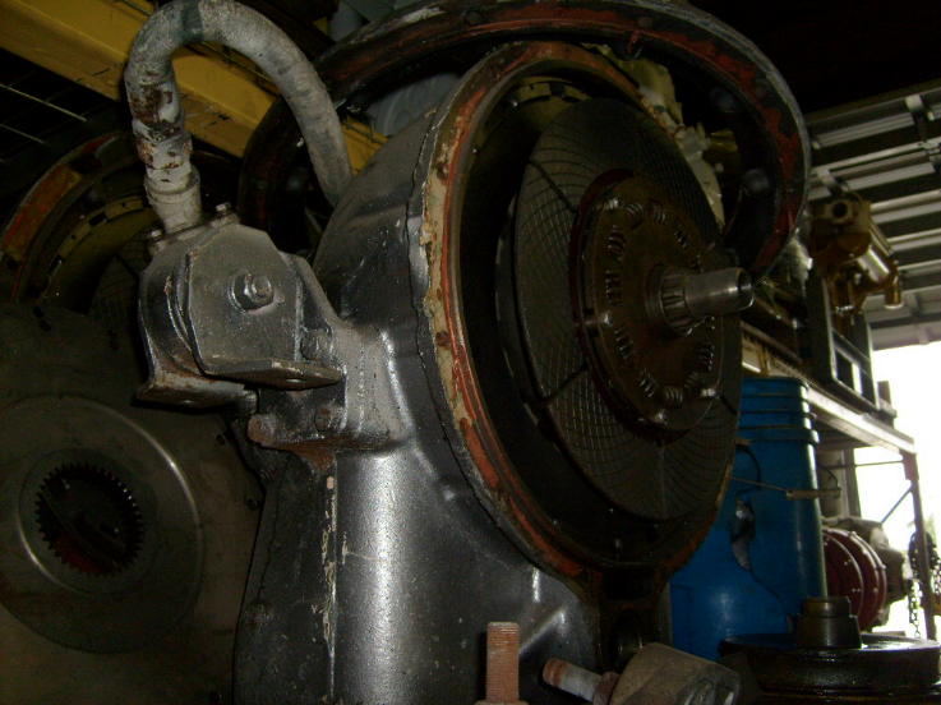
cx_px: 470
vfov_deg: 40.7
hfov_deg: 52.6
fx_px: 951
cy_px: 352
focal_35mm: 35
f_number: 2.8
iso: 100
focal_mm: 5.8
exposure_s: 1/45
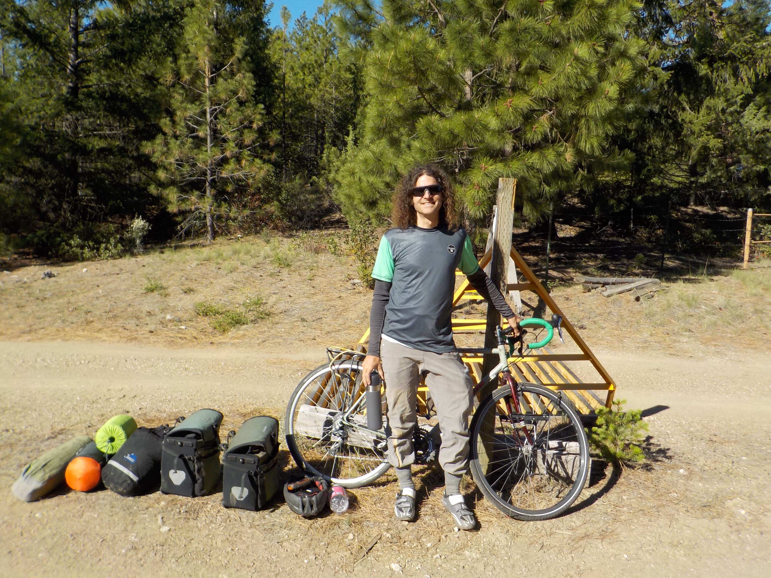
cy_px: 289
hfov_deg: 60.0
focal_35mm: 30
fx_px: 668
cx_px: 386
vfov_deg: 46.8
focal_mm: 4.1
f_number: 3.3
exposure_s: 1/1000
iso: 125
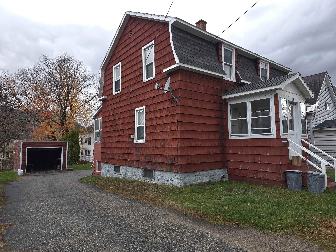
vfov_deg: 58.9
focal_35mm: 23
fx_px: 223
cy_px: 126
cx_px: 168
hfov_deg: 73.9
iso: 20
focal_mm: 6.3
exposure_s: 1/60
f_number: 1.7
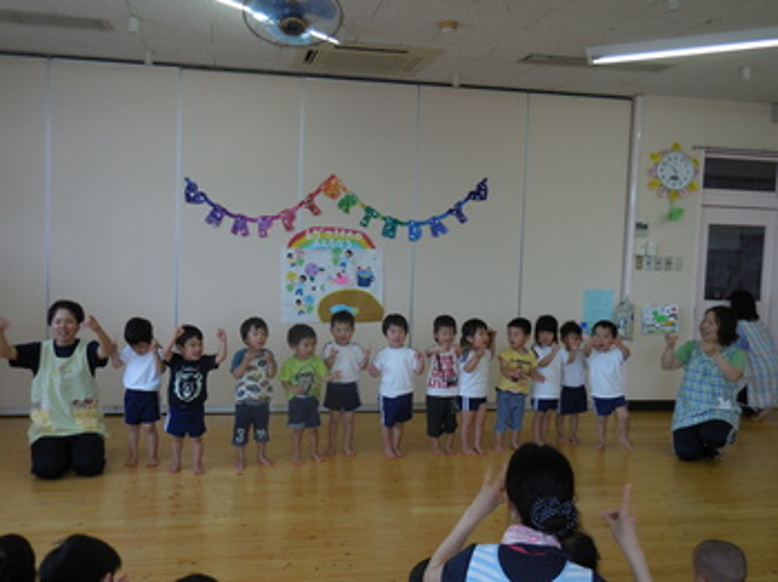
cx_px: 389
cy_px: 291
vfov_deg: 42.9
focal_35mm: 33
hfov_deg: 55.4
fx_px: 741
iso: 125
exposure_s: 1/40
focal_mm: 5.9
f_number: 3.7
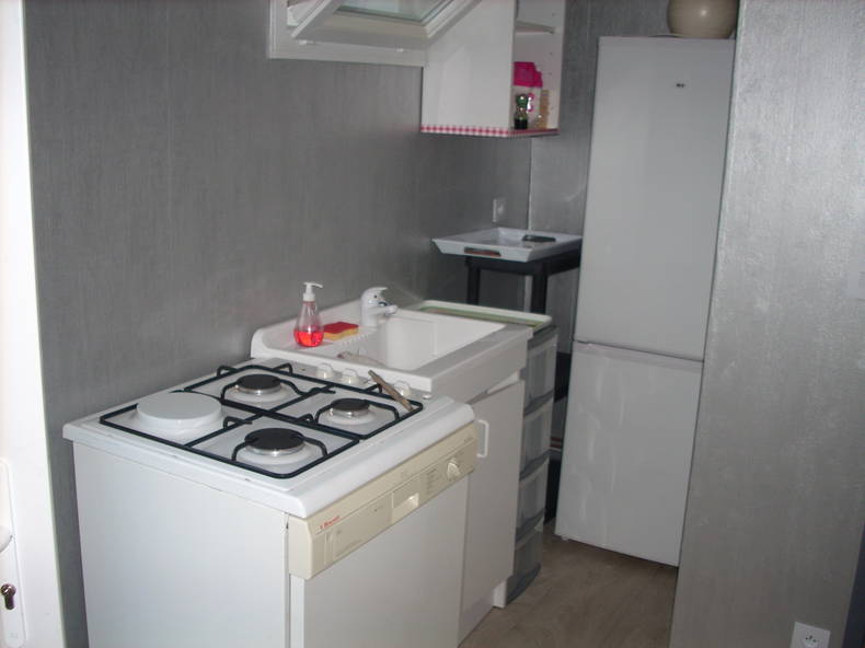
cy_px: 324
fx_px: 924
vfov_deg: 38.6
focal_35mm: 37
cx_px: 432
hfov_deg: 50.2
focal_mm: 6.2
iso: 64
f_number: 2.8
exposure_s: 1/60
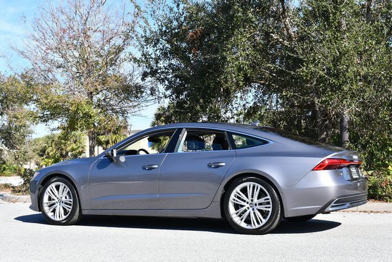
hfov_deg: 36.8
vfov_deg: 25.1
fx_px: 589
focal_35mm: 54
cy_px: 131
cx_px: 196
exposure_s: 1/250
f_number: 8
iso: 160
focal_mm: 27
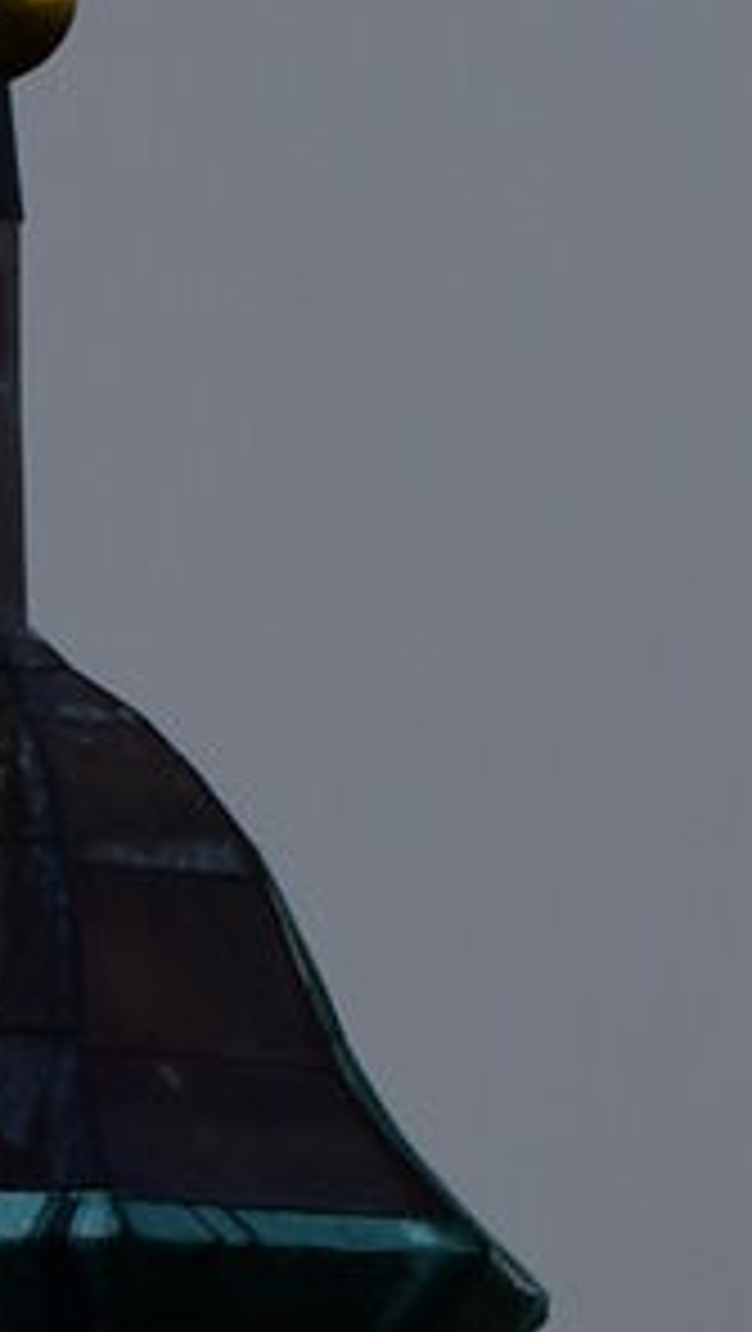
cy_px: 1850
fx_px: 40994
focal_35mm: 1159
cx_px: -1227
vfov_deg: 1.9
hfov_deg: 1.0
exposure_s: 1/160
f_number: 9
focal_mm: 95
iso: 250
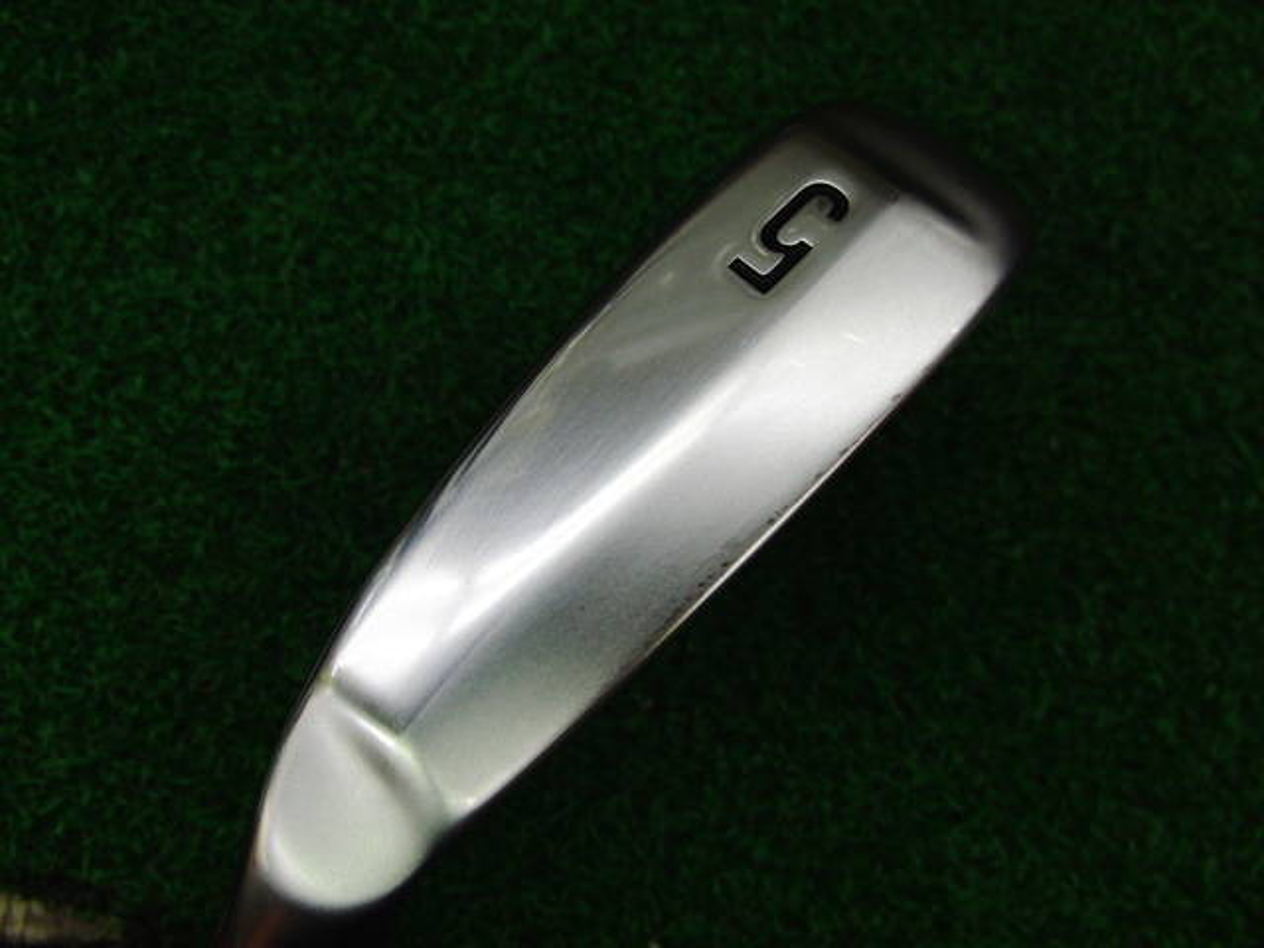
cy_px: 474
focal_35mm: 37
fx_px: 1351
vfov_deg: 38.7
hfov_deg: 50.1
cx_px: 632
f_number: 3.6
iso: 160
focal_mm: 6.42
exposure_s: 1/80
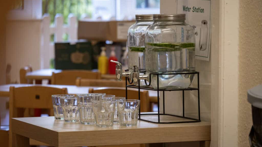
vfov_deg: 6.6
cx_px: 131
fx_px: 1271
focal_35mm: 183
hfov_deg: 11.8
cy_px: 64
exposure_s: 1/60
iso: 1600
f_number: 5.6
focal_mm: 115.9
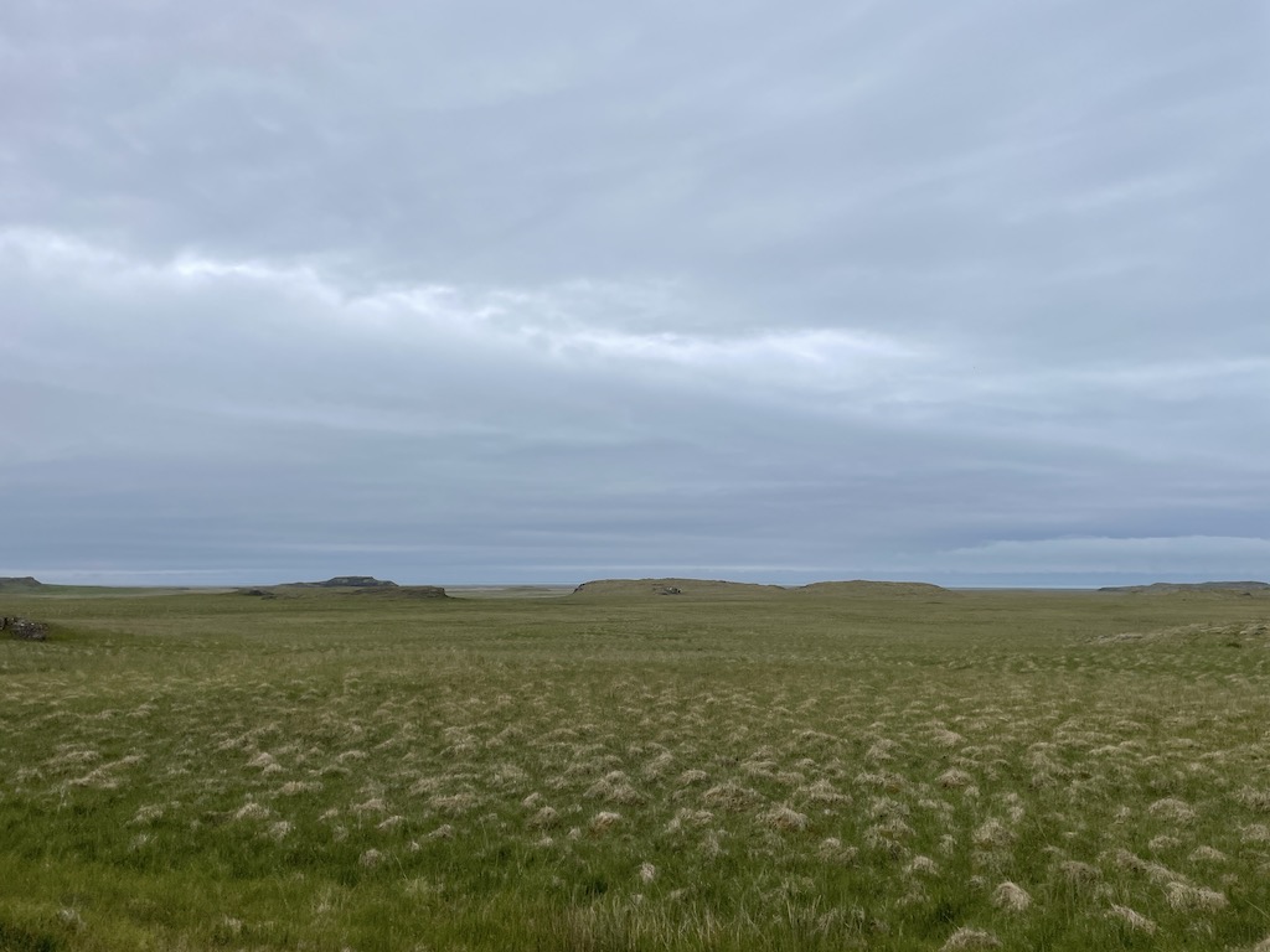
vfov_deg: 53.1
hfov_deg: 67.3
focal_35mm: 26
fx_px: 954
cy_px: 476
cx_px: 635
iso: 32
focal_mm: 4.2
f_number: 1.6
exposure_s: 1/3610
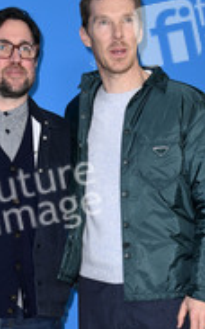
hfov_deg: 9.0
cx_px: 61
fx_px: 1299
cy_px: 295
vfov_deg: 14.3
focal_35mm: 145
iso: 800
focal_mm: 65
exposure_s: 1/200
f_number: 5.6
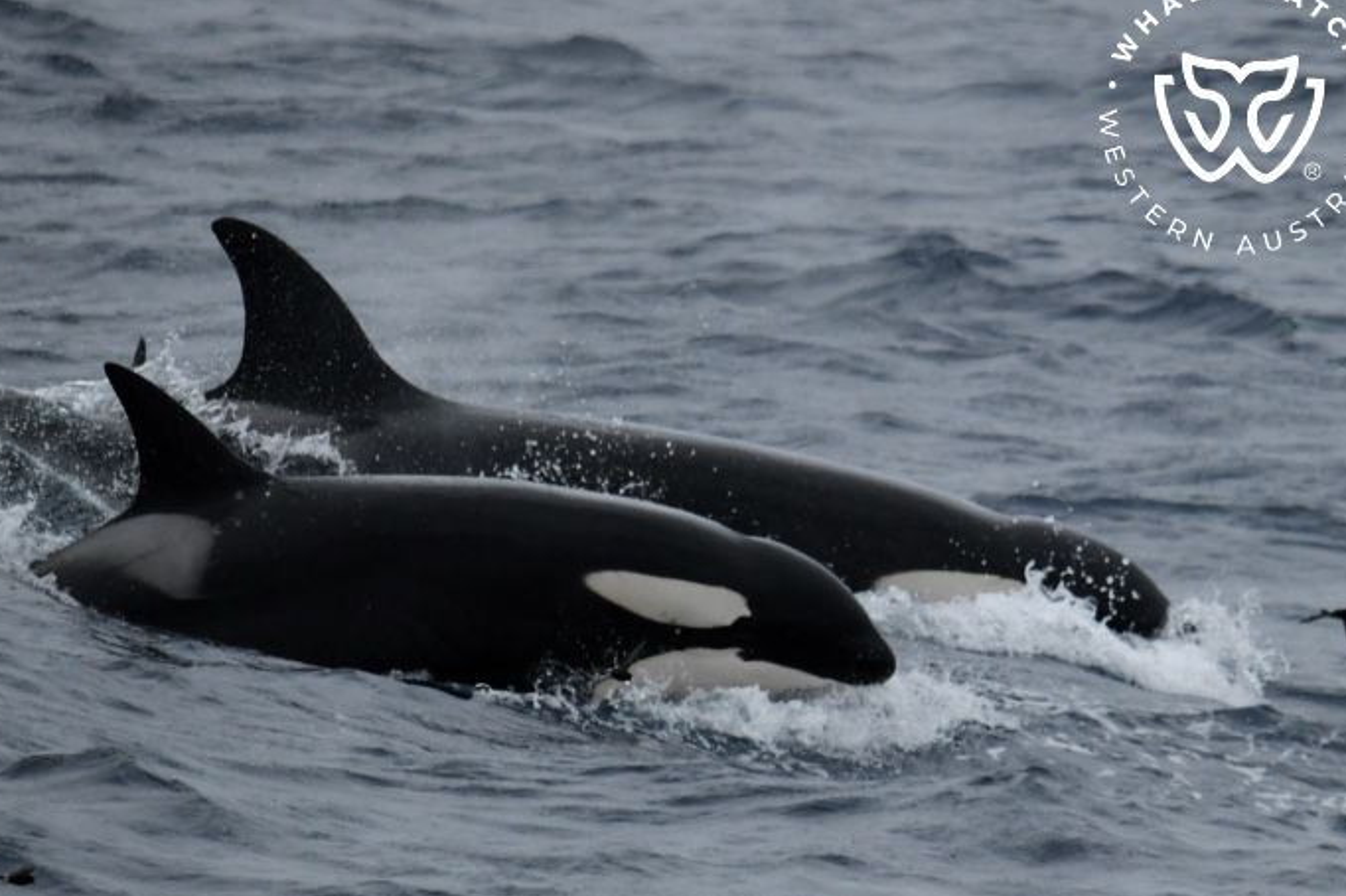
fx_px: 26308
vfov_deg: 2.0
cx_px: 602
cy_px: 488
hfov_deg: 2.9
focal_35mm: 704
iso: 1600
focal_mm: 600
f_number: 6.3
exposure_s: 1/8000
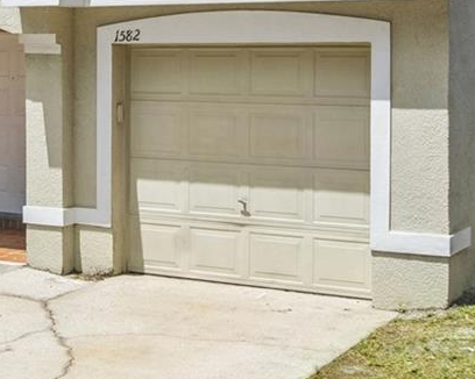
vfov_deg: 18.8
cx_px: 69
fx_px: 1138
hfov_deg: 23.1
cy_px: 104
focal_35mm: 81
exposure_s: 1/4000
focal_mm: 8.4
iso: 100
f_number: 2.8
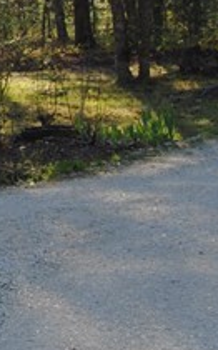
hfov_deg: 7.6
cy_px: -48
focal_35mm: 142
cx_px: -515
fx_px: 1352
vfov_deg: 14.4
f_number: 5.6
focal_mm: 18
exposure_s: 1/200
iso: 100
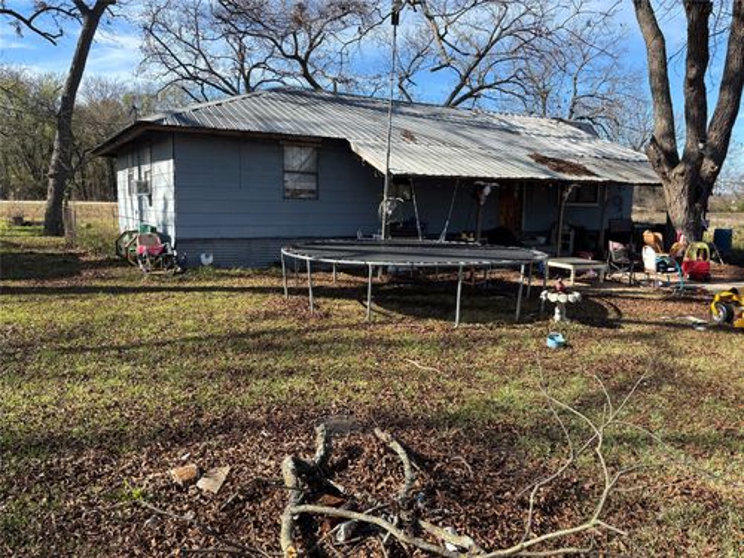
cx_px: 372
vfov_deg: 53.1
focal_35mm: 26
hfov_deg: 67.3
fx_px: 559
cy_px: 279
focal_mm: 5.96
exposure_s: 1/1205
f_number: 1.6
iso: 50
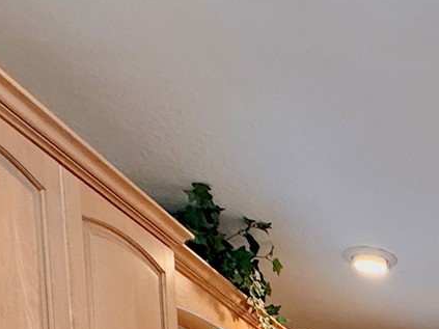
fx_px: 672
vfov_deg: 19.8
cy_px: 601
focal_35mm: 53
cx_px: 572
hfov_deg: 29.2
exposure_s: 1/60
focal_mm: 2.22
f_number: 2.2
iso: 400
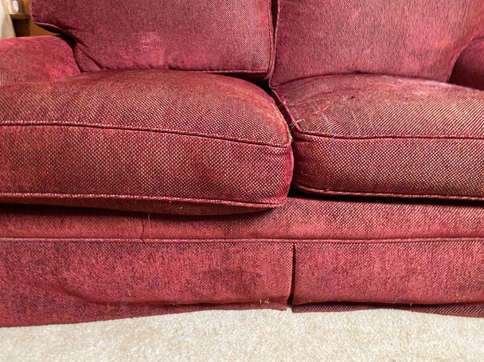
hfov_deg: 65.4
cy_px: 181
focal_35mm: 27
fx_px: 377
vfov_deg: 51.3
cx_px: 249
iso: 500
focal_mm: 4.25
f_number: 1.8
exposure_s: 1/30
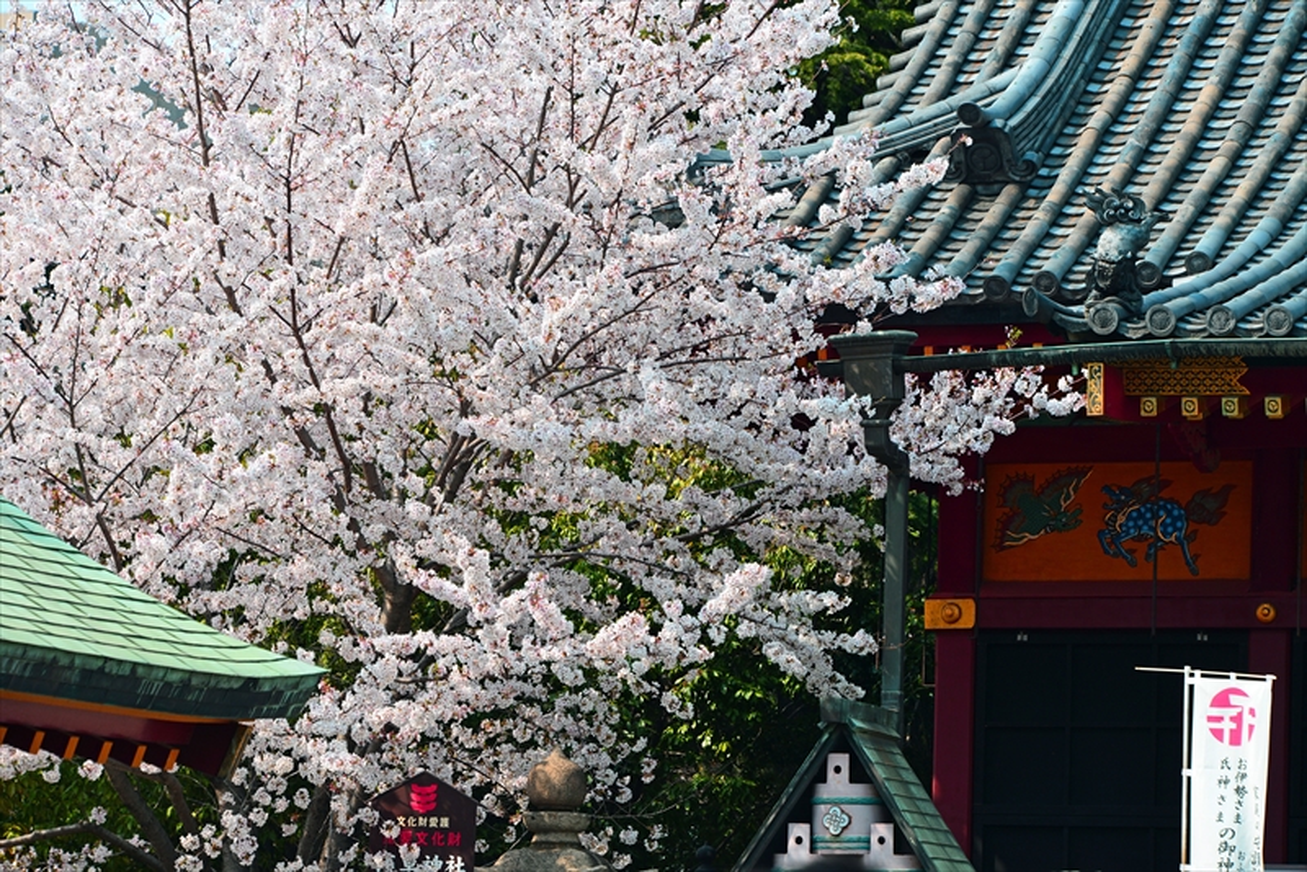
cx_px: 654
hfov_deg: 13.7
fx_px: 5448
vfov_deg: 9.2
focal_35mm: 150
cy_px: 436
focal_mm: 150
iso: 200
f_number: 8
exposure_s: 1/250
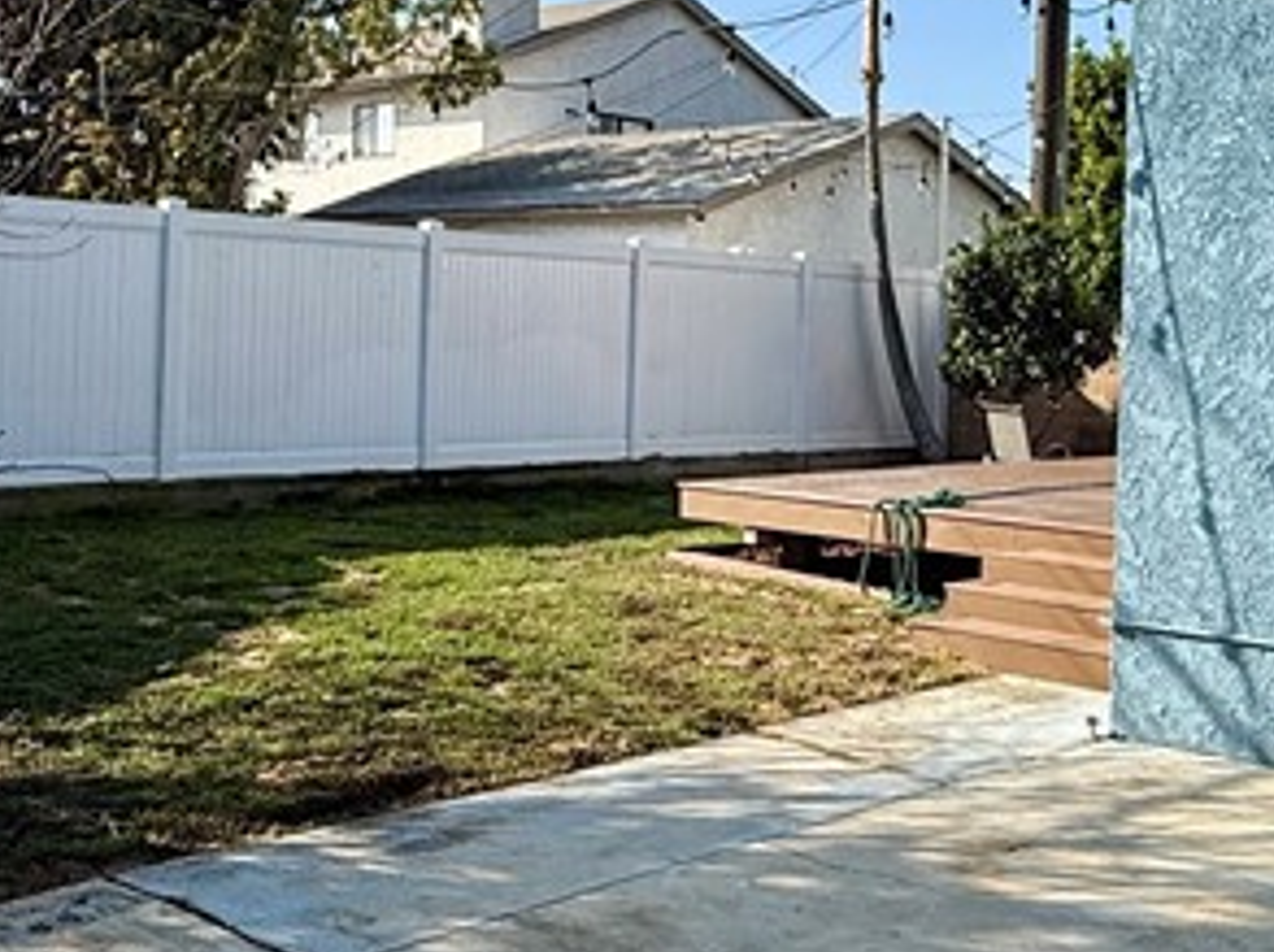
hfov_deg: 38.9
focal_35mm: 49
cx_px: 726
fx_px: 1801
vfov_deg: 29.5
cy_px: 352
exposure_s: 1/1613
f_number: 2.2
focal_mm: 2.22
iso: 50
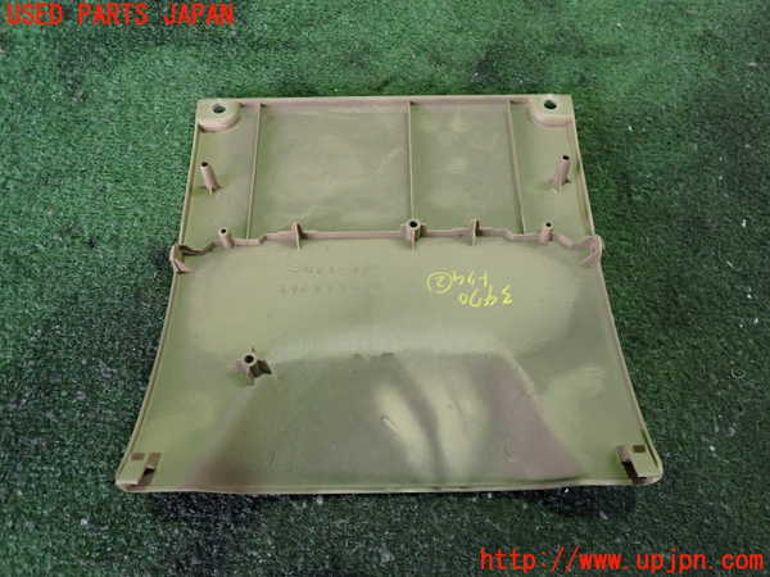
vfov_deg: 46.8
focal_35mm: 30
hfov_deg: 60.0
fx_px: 667
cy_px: 288
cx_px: 385
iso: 400
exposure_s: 1/30
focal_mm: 5.4
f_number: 2.3
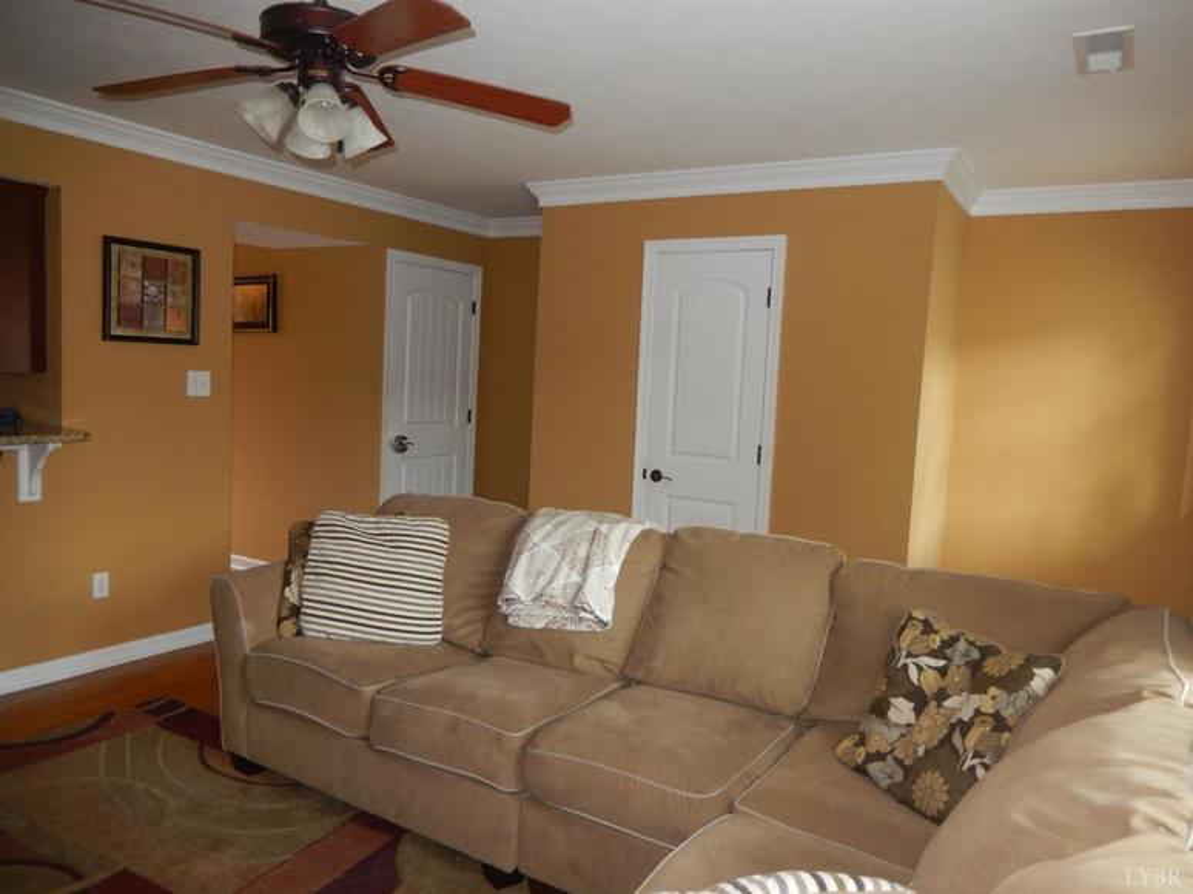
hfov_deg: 69.4
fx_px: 861
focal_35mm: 25
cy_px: 447
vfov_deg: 54.9
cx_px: 596
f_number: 3.4
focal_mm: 4.5
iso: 220
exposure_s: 1/30
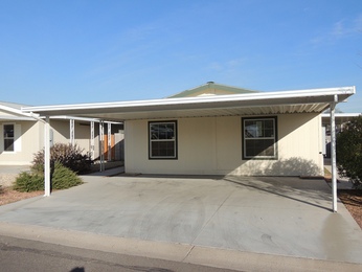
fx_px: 314
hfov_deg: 59.9
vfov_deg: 46.8
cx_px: 181
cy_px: 136
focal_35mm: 30
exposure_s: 1/1250
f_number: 3.1
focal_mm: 5.3
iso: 100
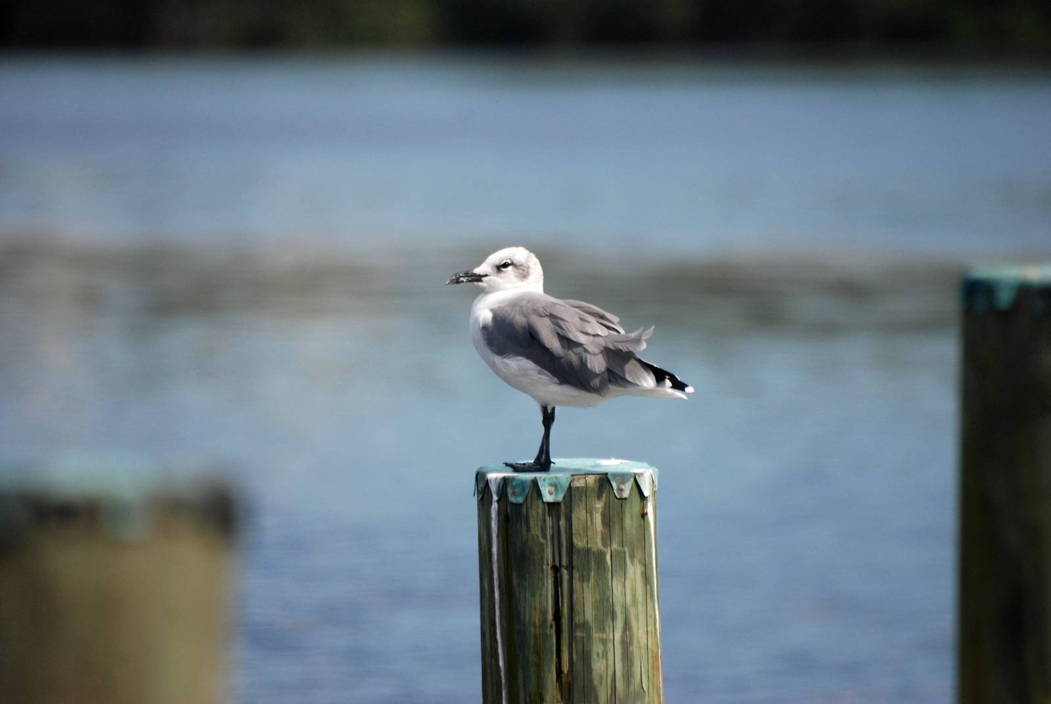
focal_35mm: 450
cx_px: 526
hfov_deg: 4.6
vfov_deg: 3.1
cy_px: 352
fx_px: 13153
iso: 400
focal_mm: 300
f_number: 5.6
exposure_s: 1/1600
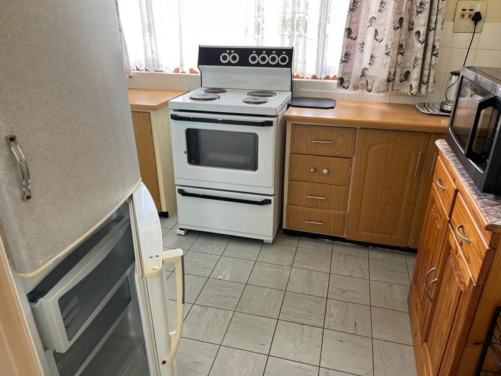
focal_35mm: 26
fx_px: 376
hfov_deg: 67.3
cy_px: 188
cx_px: 250
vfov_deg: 53.1
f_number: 1.6
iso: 125
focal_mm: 5.1
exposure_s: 1/113
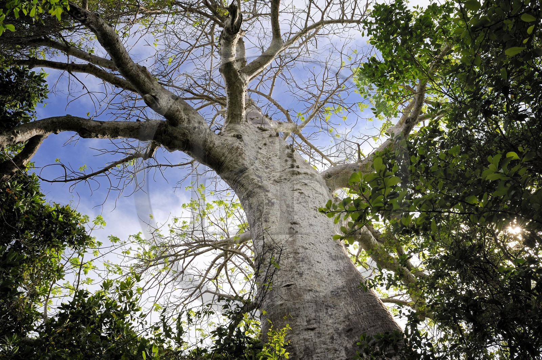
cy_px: 180
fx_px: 361
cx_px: 271
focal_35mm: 24
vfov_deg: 53.1
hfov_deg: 73.8
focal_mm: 24
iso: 200
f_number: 13
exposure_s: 1/160
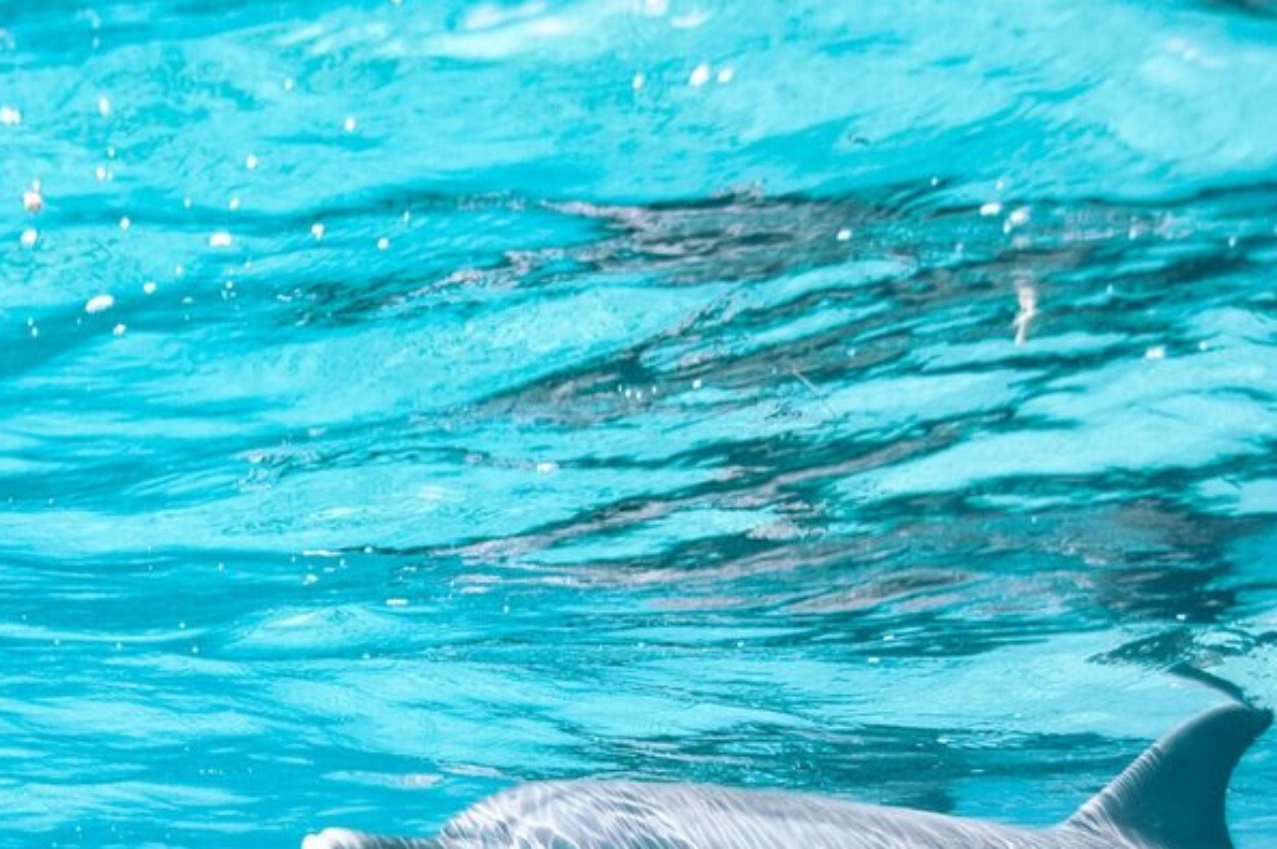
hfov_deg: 20.7
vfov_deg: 13.9
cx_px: 196
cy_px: 837
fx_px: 3438
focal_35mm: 97
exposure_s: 1/200
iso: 200
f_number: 7.1
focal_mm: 32
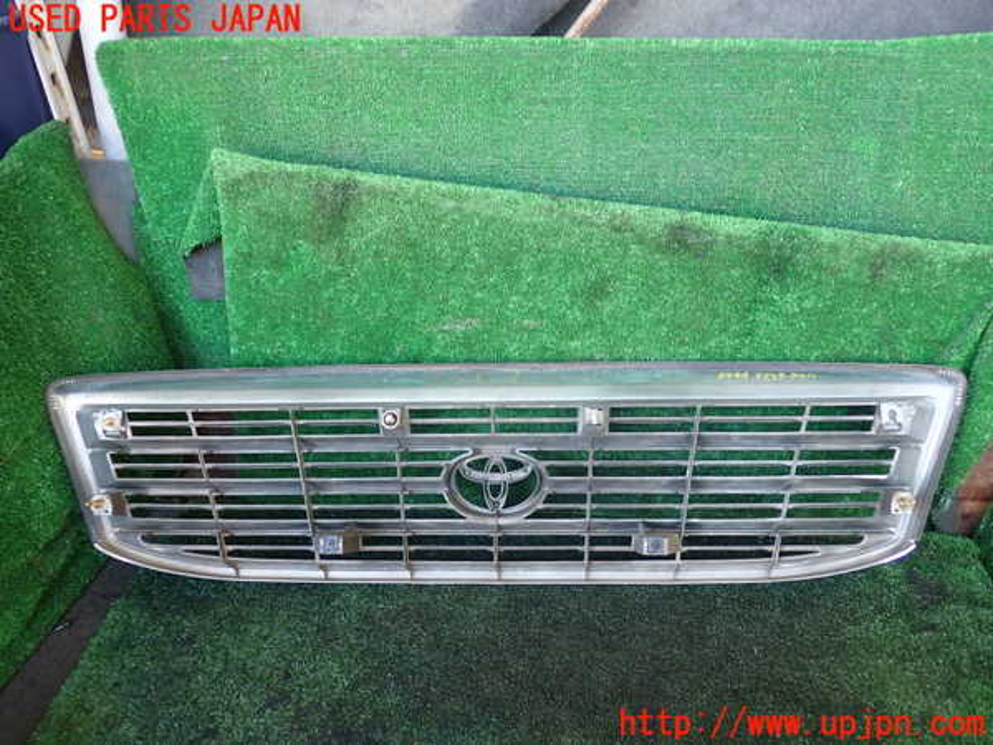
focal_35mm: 30
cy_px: 372
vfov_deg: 46.8
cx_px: 496
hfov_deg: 60.0
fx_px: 861
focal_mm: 5.4
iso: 200
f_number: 2.3
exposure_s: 1/40
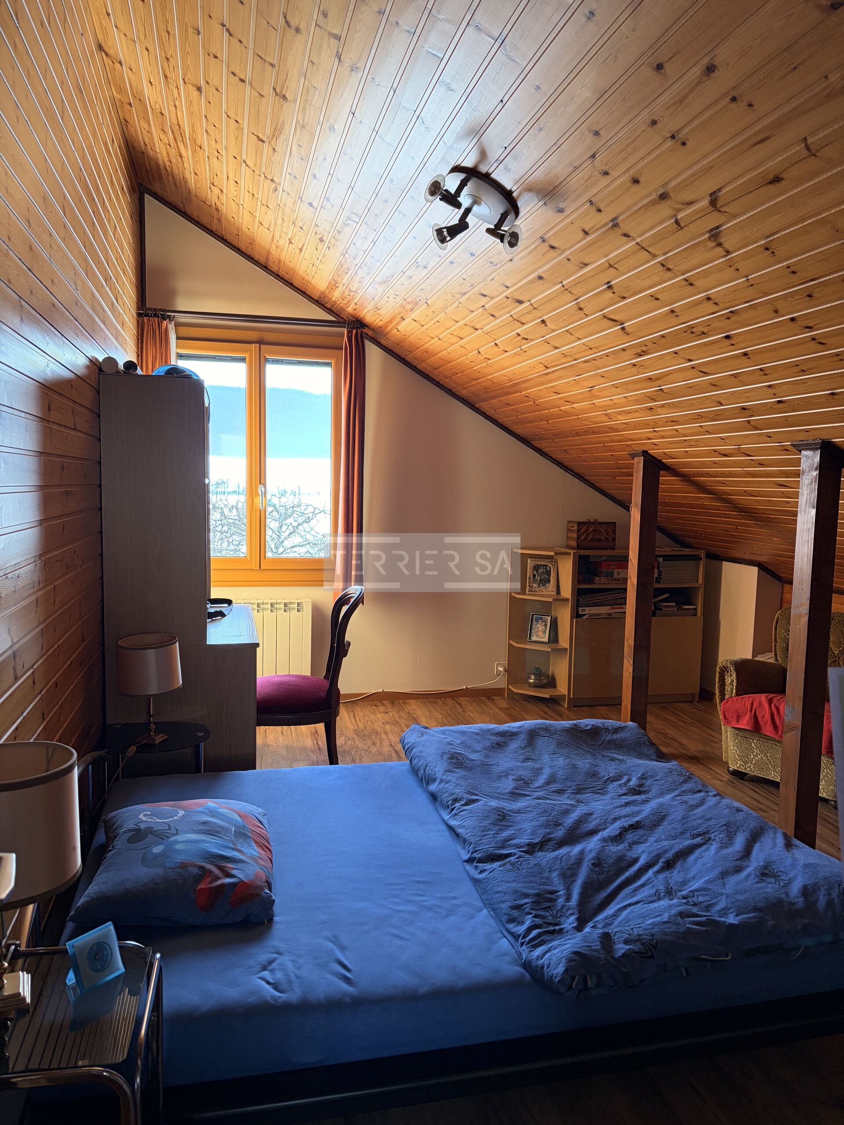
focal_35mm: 26
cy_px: 562
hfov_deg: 53.1
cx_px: 422
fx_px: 845
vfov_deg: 67.3
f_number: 1.6
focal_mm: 5.96
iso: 100
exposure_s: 1/121
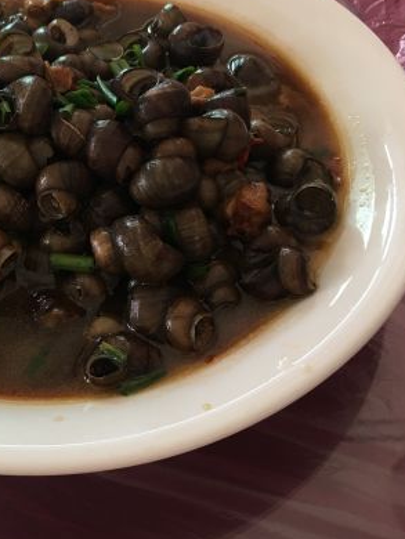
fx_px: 810
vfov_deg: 36.7
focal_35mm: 52
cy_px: 220
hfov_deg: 27.3
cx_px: 59
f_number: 2.2
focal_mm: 4.15
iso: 32
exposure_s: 1/33
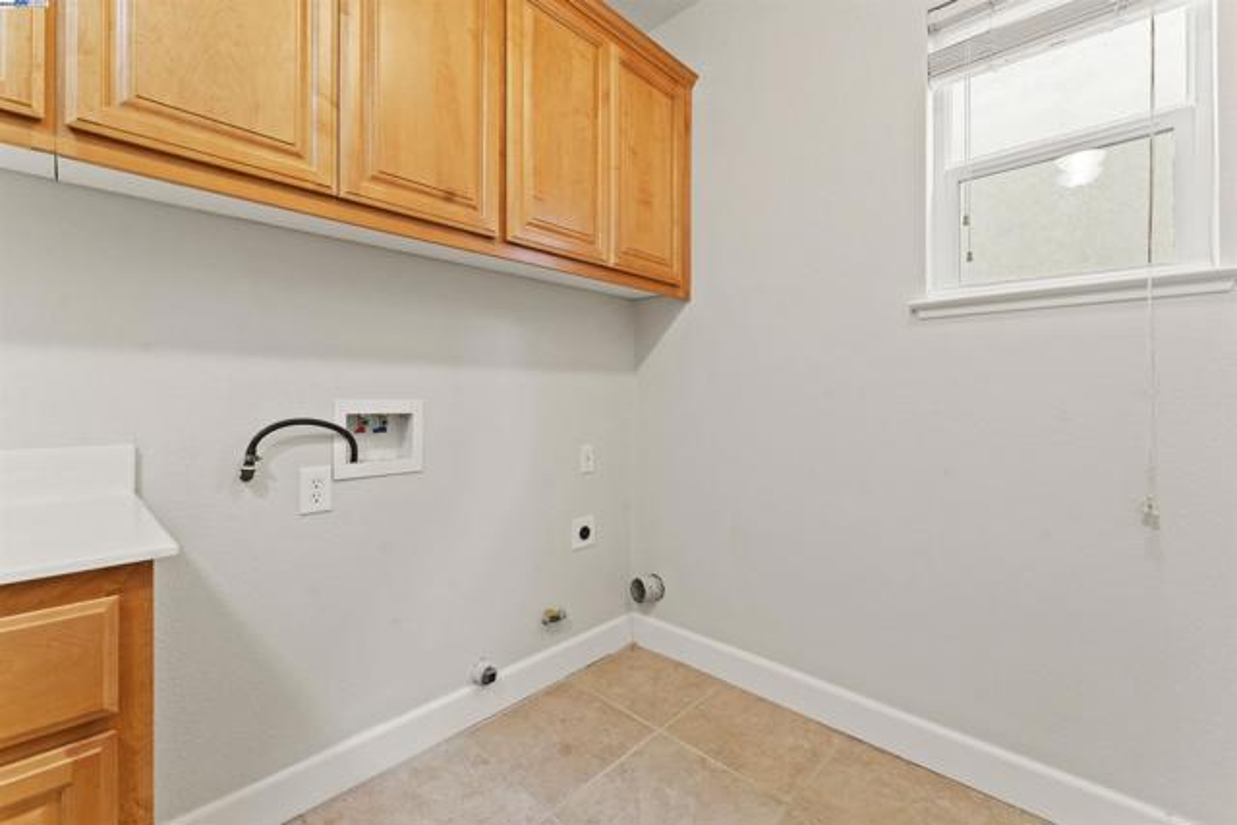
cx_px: 618
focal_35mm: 14
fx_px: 481
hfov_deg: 104.2
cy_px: 412
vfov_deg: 81.2
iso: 2000
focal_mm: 14
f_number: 9
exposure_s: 1
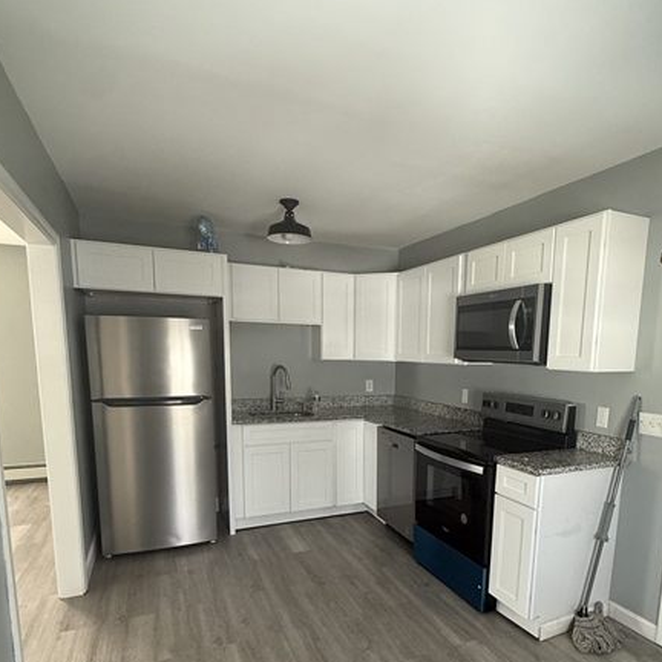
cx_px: 372
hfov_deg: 69.4
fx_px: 476
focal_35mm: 22
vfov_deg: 68.2
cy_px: 428
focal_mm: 2.22
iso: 250
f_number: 2.2
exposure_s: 1/99
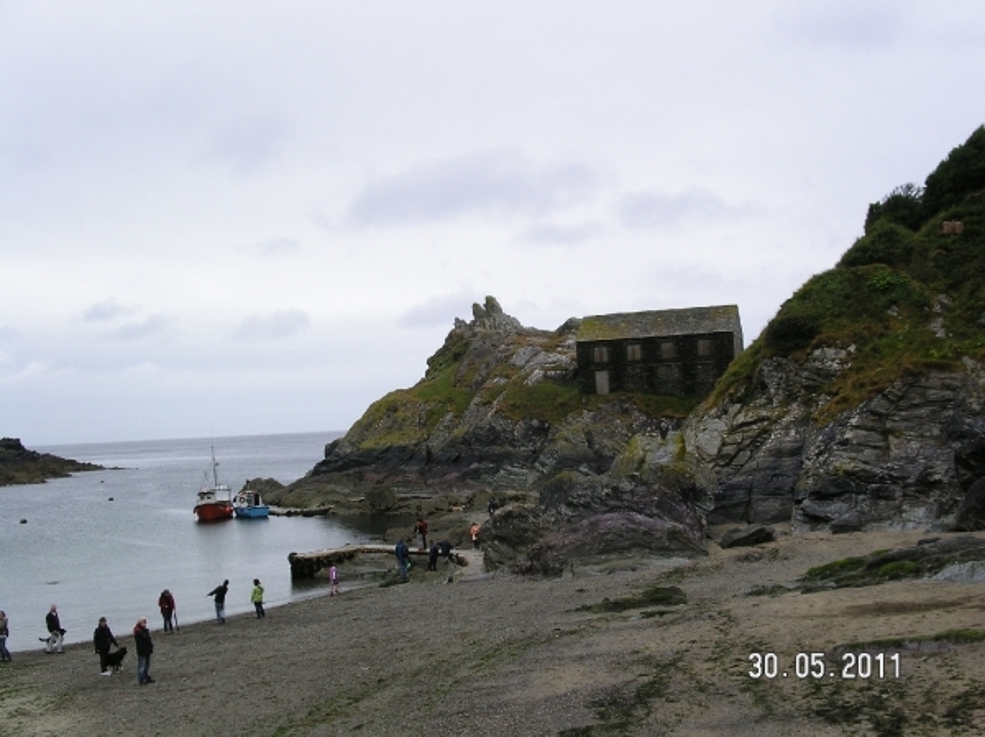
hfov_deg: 49.0
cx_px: 492
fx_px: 1080
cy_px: 368
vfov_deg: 37.7
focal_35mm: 38
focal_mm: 7.8
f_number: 5.6
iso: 100
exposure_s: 1/350
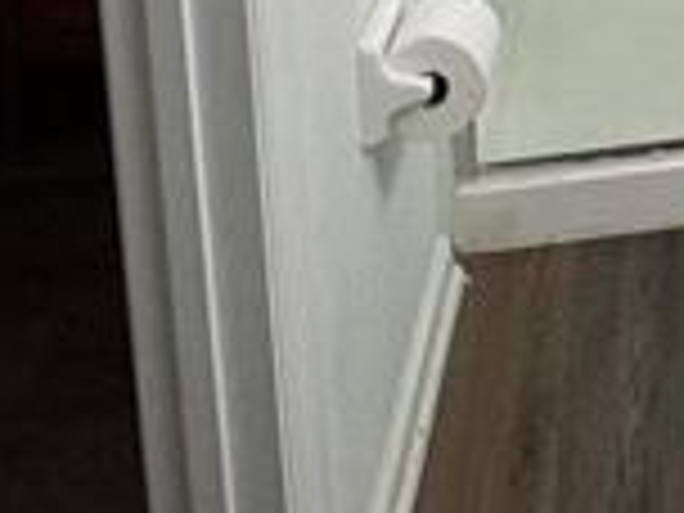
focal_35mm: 65
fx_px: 1284
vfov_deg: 16.7
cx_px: 889
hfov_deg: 25.6
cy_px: -522
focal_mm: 2.22
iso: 125
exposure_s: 1/120
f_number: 2.2
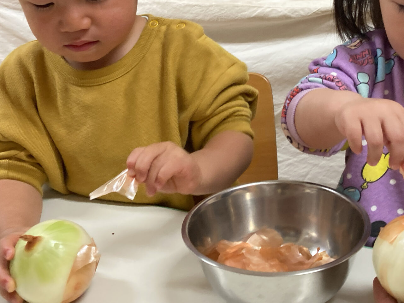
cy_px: 24
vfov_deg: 25.2
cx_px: 280
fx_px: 654
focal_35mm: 56
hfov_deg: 33.9
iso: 160
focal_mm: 3.99
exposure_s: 1/50
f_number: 1.8
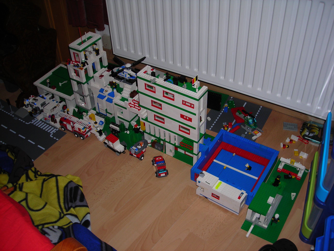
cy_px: 126
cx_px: 167
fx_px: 367
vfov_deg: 37.7
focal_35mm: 38
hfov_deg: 49.0
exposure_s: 1/60.1
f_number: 3.2
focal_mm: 6.3
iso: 50
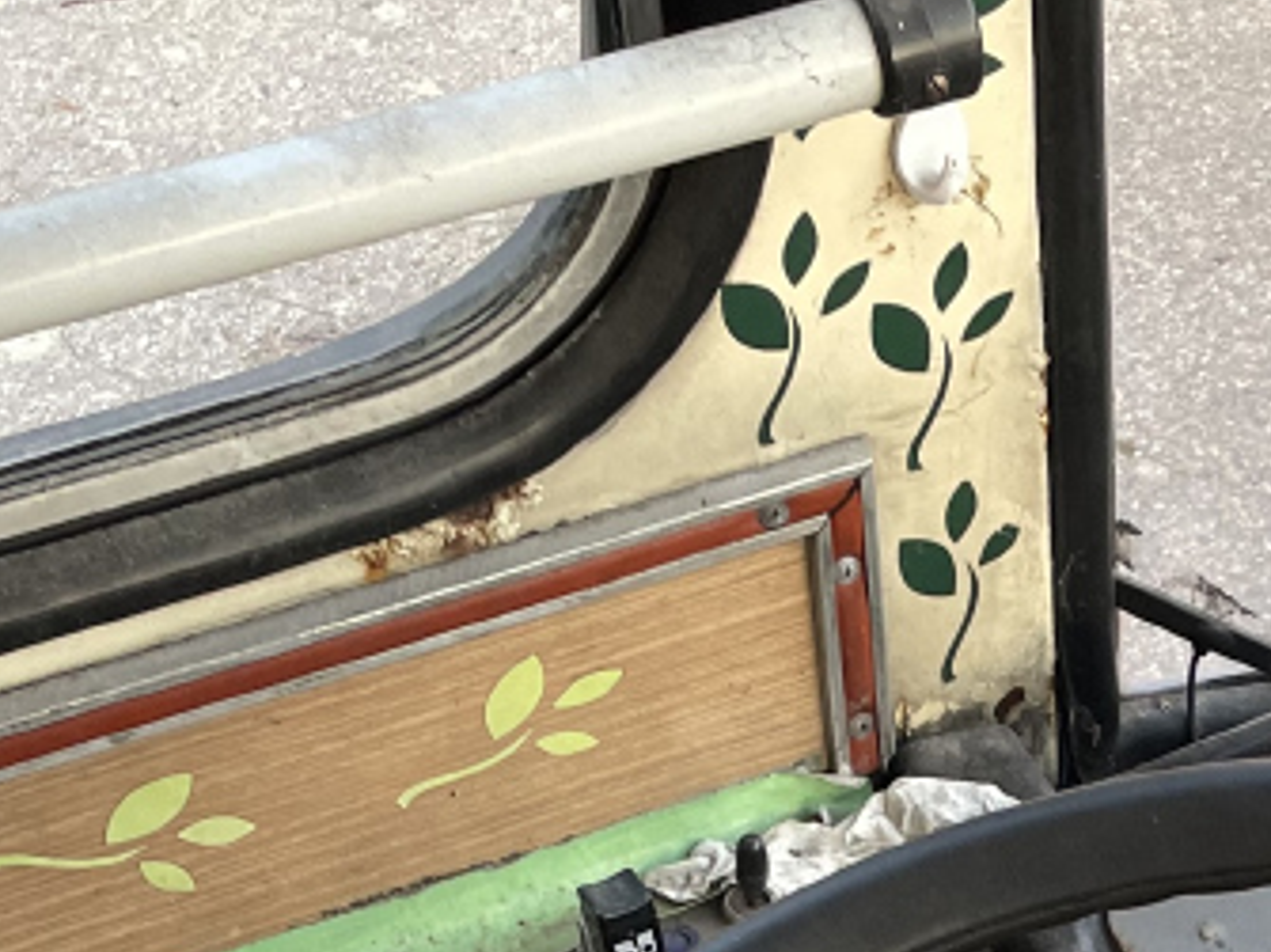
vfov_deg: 13.3
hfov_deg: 18.7
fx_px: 3707
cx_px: 1373
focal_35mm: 101
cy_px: 1667
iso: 100
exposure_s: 1/121
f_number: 1.6
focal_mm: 4.2
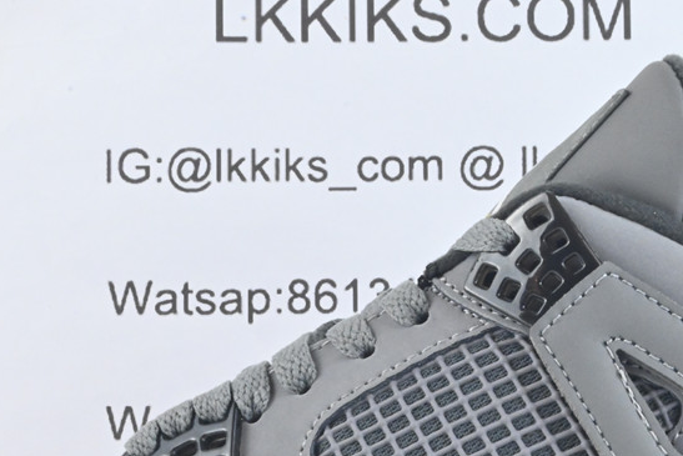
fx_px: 2372
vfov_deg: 10.9
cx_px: 443
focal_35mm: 125
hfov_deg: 16.4
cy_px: 470
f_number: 32
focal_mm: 38
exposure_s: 1/10
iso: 1600
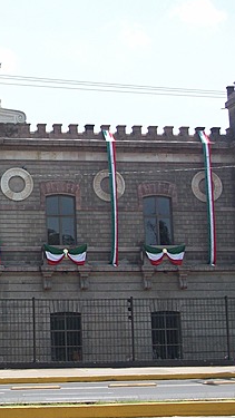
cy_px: 169
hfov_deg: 15.0
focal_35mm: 78
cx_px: -45
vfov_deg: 27.1
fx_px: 864
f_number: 3.2
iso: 64
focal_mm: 7.1
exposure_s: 1/507
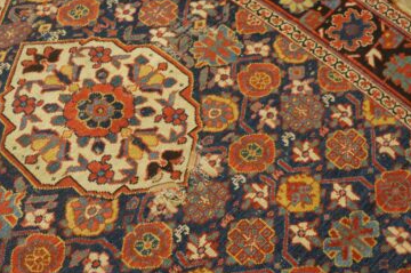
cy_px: 219
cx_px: 128
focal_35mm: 45
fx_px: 513
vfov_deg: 29.1
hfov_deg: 42.9
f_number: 4
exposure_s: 1/60
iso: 1250
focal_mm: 18
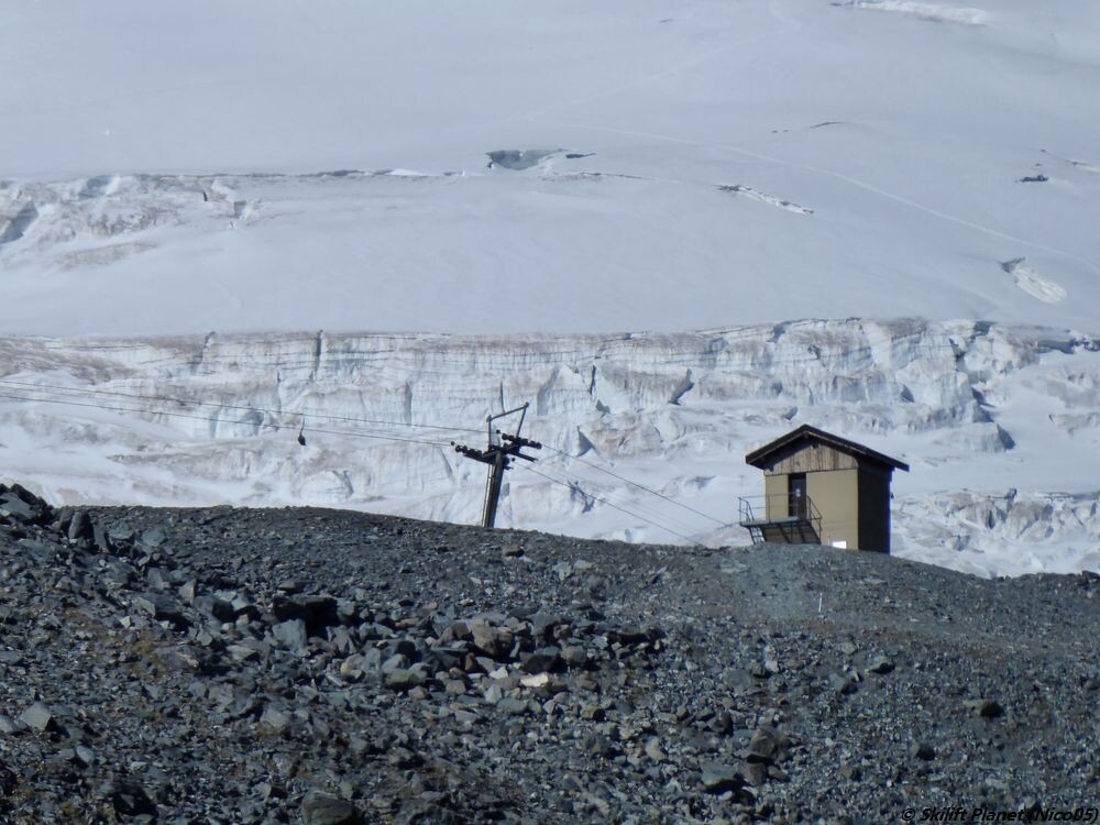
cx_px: 550
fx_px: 25422
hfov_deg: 2.5
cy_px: 412
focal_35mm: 800
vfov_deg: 1.9
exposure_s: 1/1300
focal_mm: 129
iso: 125
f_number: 6.4
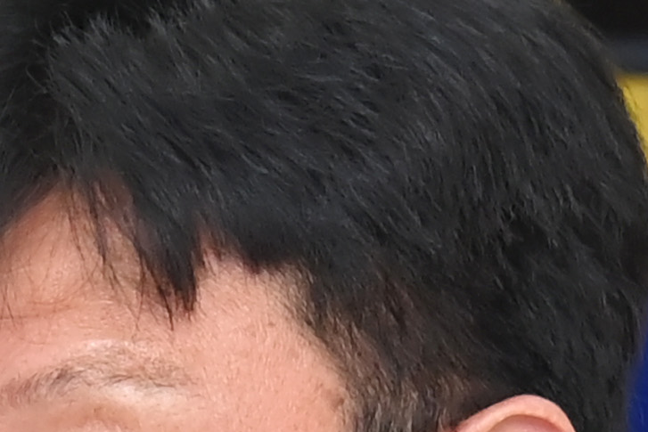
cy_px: 1240
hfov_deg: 2.2
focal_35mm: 919
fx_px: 16544
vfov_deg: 1.5
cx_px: -485
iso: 2500
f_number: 6.3
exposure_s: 1/250
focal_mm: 120
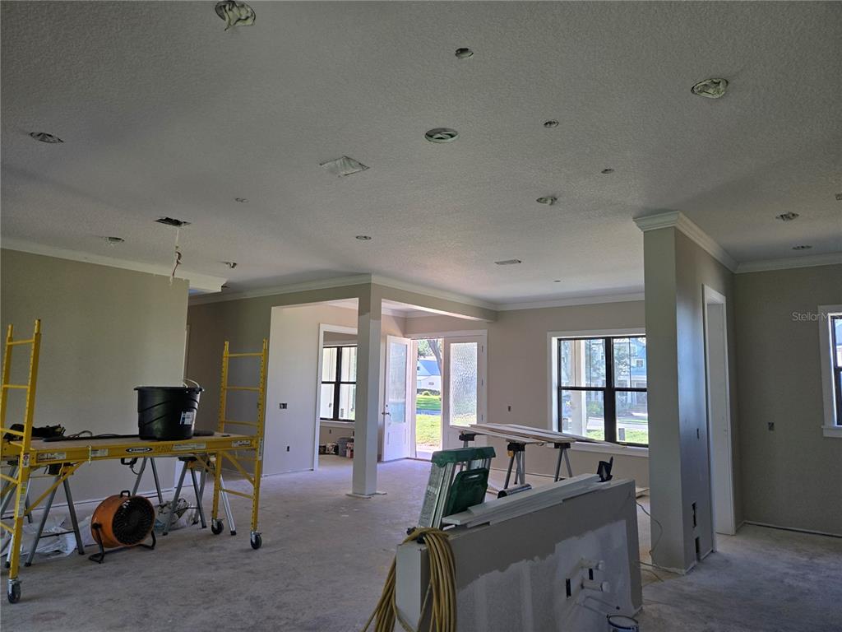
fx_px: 559
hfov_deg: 73.9
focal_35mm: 23
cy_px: 316
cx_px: 421
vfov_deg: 58.9
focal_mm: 5.4
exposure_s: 1/180
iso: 100
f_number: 1.8
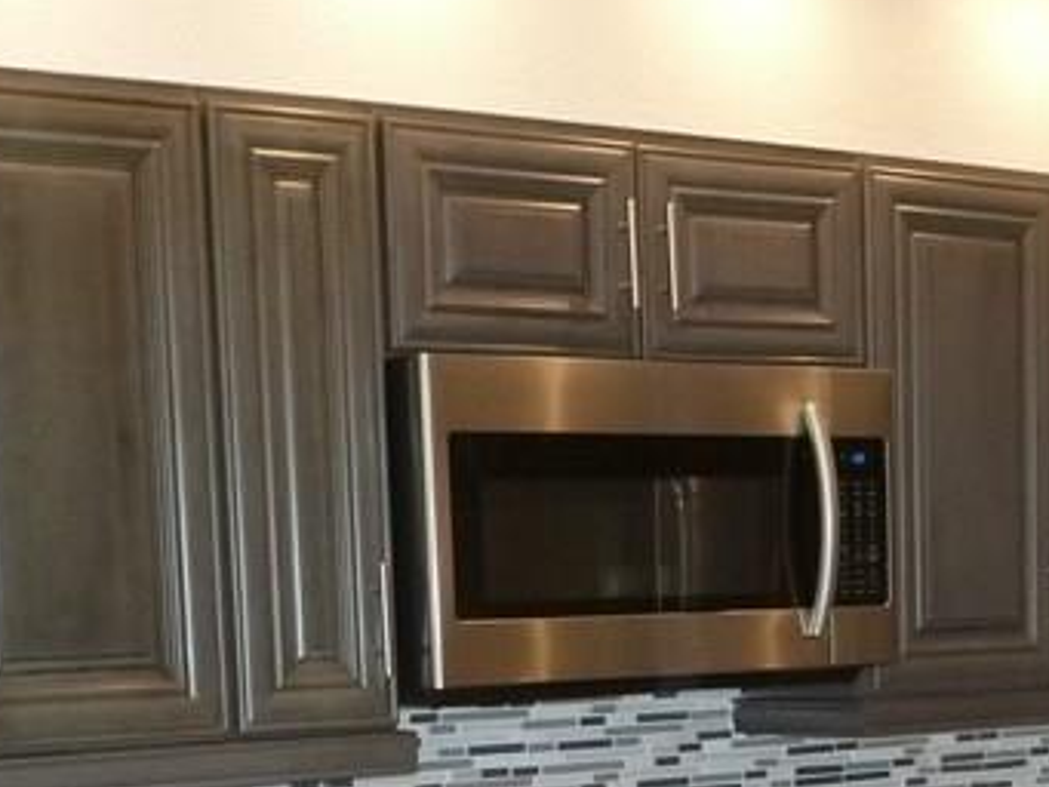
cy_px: 935
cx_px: 594
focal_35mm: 72
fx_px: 2183
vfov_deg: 19.3
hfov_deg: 27.0
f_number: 3.3
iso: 250
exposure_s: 1/60
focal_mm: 4.3
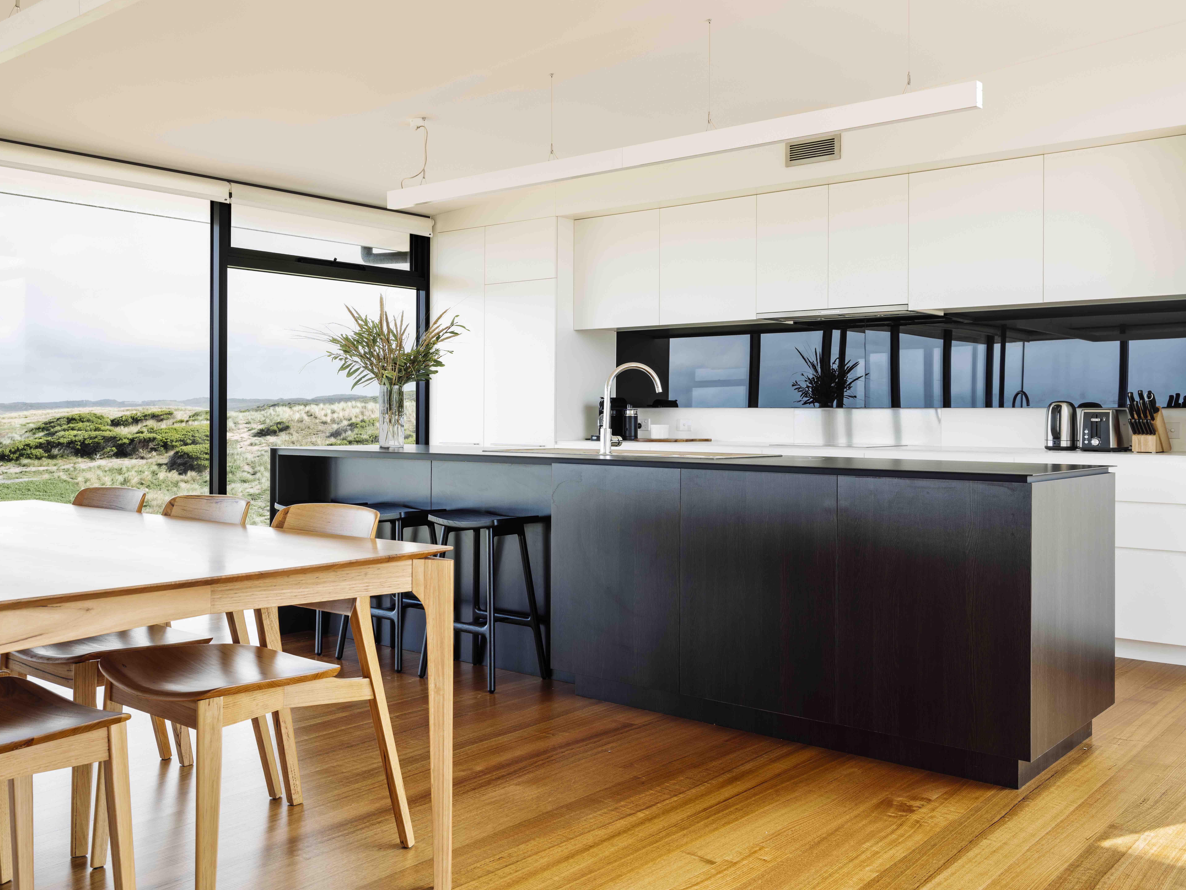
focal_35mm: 31
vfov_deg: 45.4
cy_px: 427
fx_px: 1062
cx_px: 620
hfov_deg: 58.3
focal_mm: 36.9
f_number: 11
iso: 50
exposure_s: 1/3
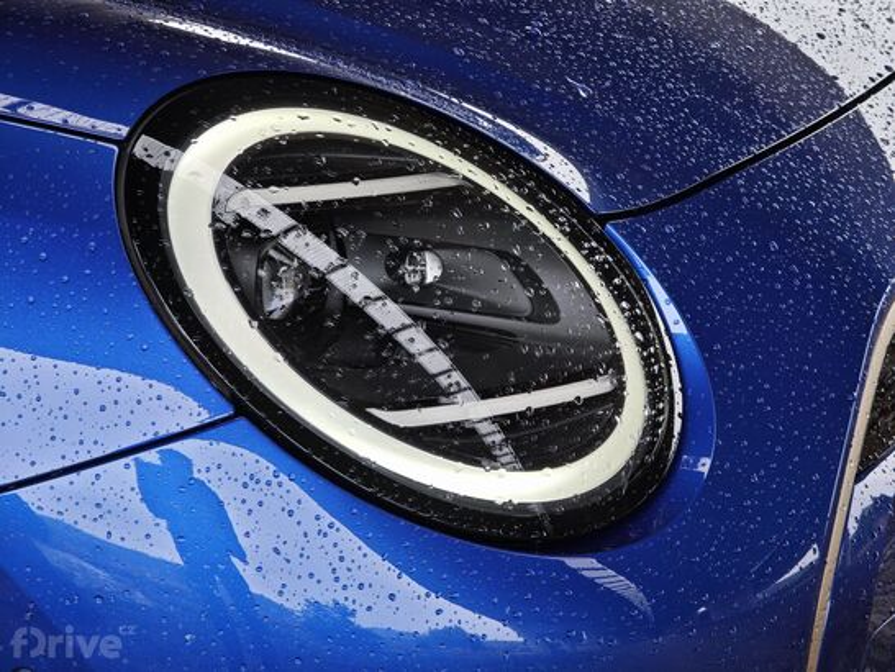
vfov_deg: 12.4
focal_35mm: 120
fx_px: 3104
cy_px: 336
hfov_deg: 16.4
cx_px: 448
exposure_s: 1/100
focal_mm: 19.4
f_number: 2.5
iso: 64
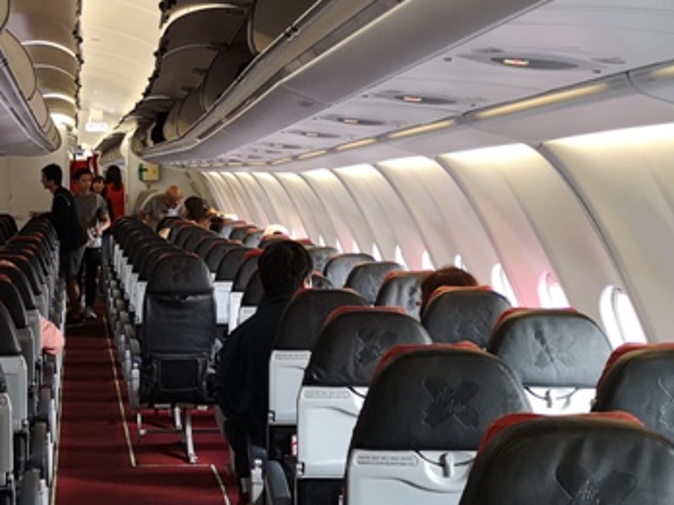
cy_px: 139
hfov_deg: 30.1
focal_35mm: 62
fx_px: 1207
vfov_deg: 23.5
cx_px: 95
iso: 160
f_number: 1.8
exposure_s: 1/50
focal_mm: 3.95
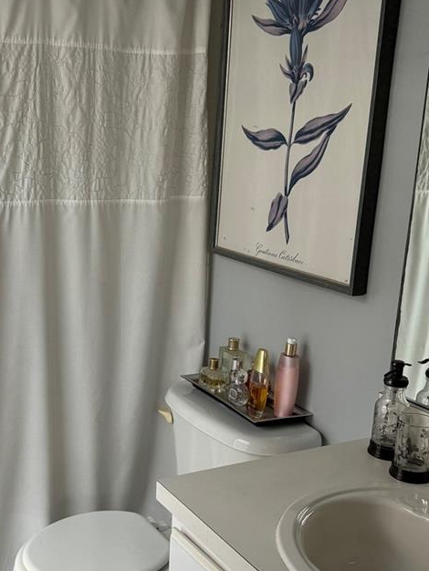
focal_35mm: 46
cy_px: 337
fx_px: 760
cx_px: 136
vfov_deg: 41.1
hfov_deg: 31.2
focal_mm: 6.76
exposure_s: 1/112
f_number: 1.78
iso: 200
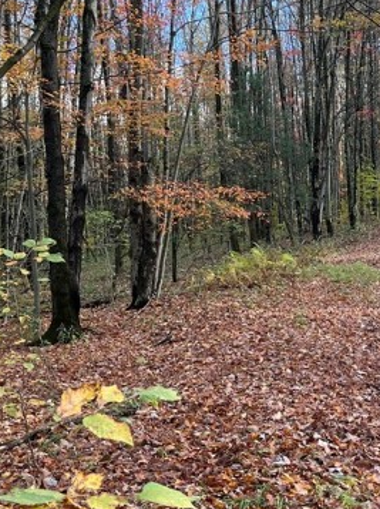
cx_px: 361
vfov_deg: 34.1
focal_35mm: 56
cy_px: 338
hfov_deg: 25.1
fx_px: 821
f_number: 1.6
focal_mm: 5.1
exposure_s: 1/188
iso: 50
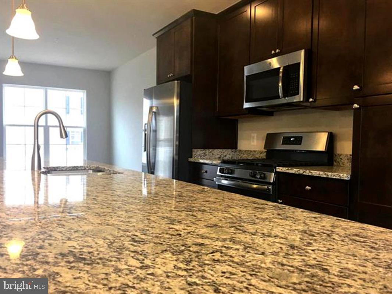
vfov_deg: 48.2
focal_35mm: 29
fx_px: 328
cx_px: 196
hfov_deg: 61.7
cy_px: 147
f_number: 2.2
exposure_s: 1/30
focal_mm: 4.15
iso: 32
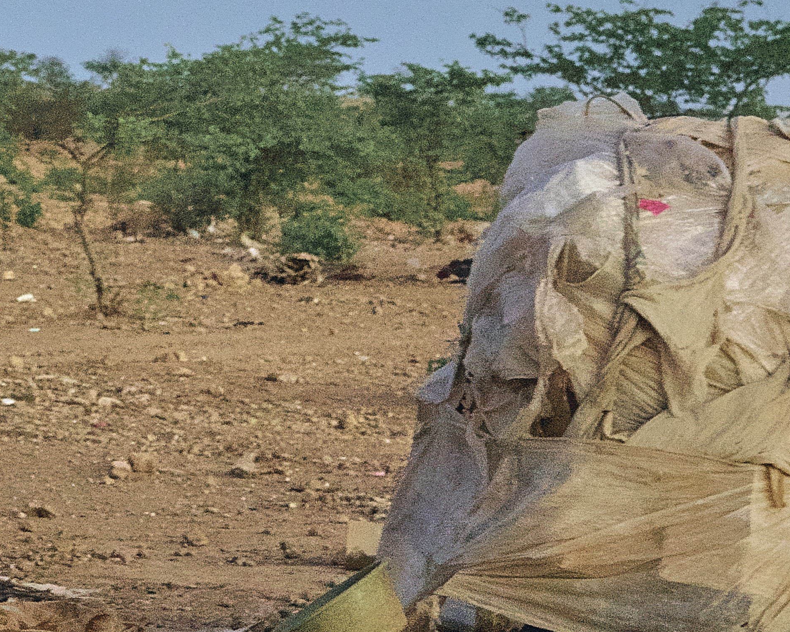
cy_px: -63
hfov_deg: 11.4
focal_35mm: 167
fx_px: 3905
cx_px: -68
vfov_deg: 9.2
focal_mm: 50
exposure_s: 1/60
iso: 3200
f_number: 6.8
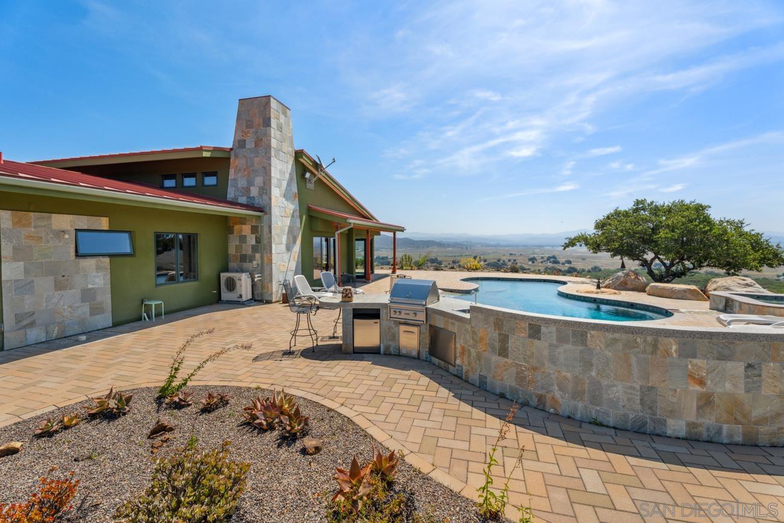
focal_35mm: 16
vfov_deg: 73.8
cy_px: 262
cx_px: 392
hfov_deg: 96.7
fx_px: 348
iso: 400
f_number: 9
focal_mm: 16
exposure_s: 1/1250
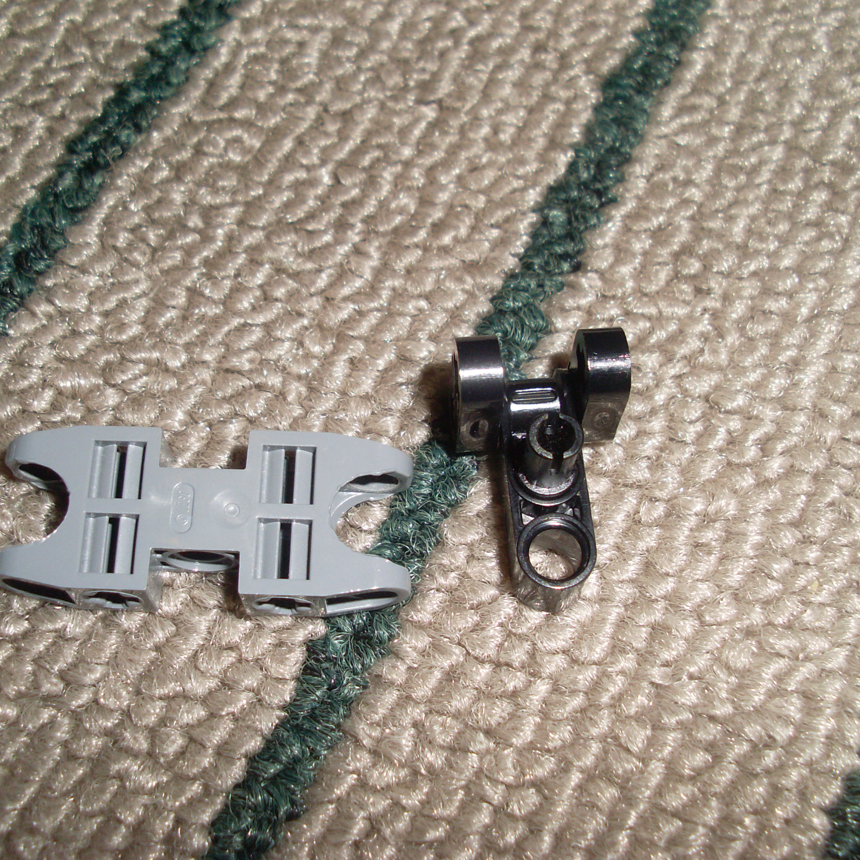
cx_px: 446
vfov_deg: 37.6
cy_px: 430
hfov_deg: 37.5
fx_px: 1265
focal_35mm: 45
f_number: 7.7
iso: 100
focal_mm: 6.3
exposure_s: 1/45
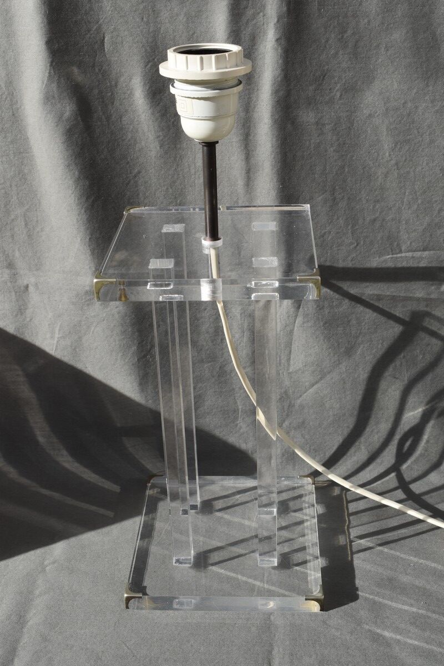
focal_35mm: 45
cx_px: 222
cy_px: 333
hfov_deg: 29.9
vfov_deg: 43.6
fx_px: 832
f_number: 10
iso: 200
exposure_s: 1/400
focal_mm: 30
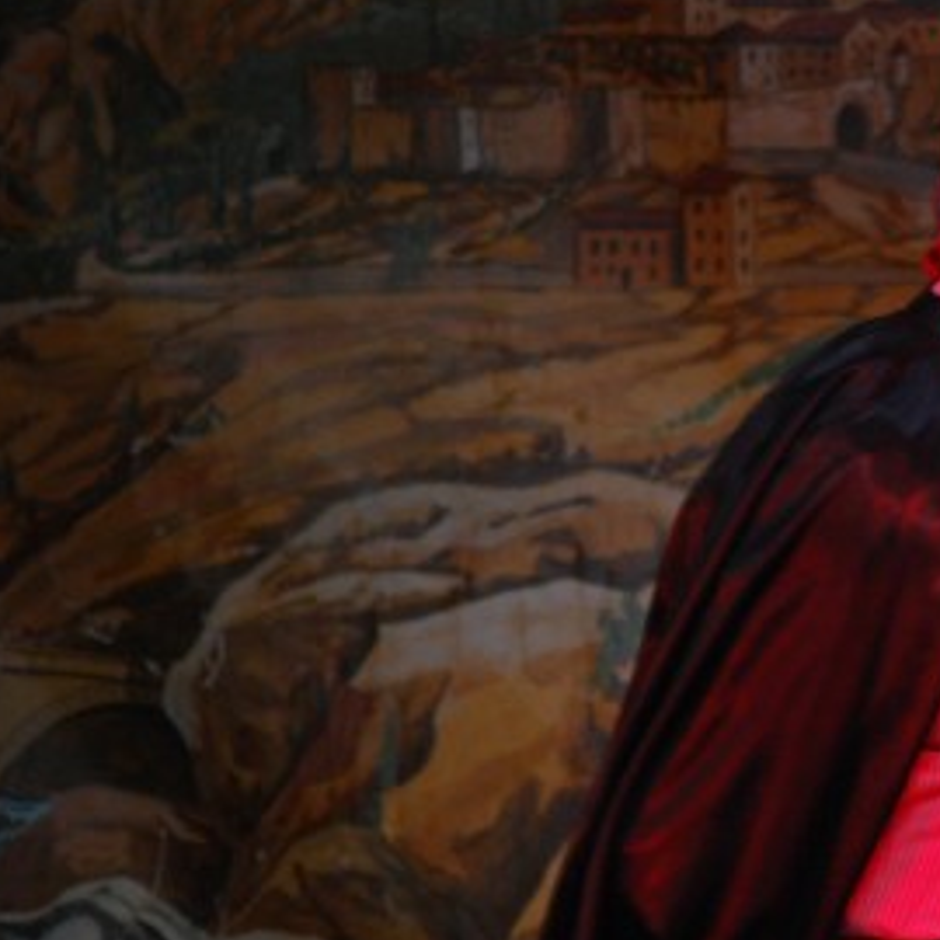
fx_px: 13487
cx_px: 1041
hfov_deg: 4.0
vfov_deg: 4.0
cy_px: 364
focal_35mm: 439
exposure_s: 1/40
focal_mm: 145
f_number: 5.3
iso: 800
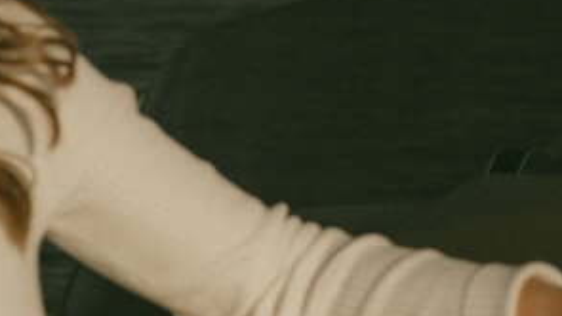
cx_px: 231
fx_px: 2966
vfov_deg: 6.1
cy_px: 241
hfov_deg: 10.8
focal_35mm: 199
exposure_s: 1/4000
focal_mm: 35
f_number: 3.5
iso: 160
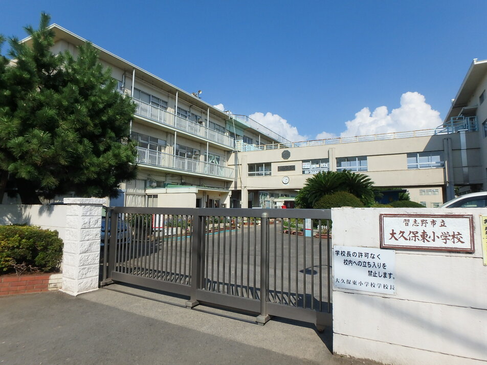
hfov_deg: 79.0
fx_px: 295
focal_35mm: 21
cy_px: 182
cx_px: 244
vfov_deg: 63.4
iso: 125
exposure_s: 1/800
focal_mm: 3.7
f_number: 6
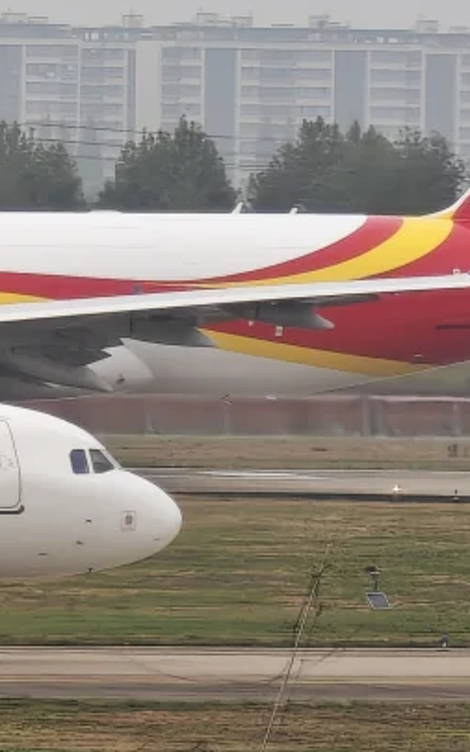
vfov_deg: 2.3
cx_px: -175
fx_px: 18534
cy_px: 295
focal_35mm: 904
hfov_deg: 1.5
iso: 50
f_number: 2.5
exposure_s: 1/558
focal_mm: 19.4
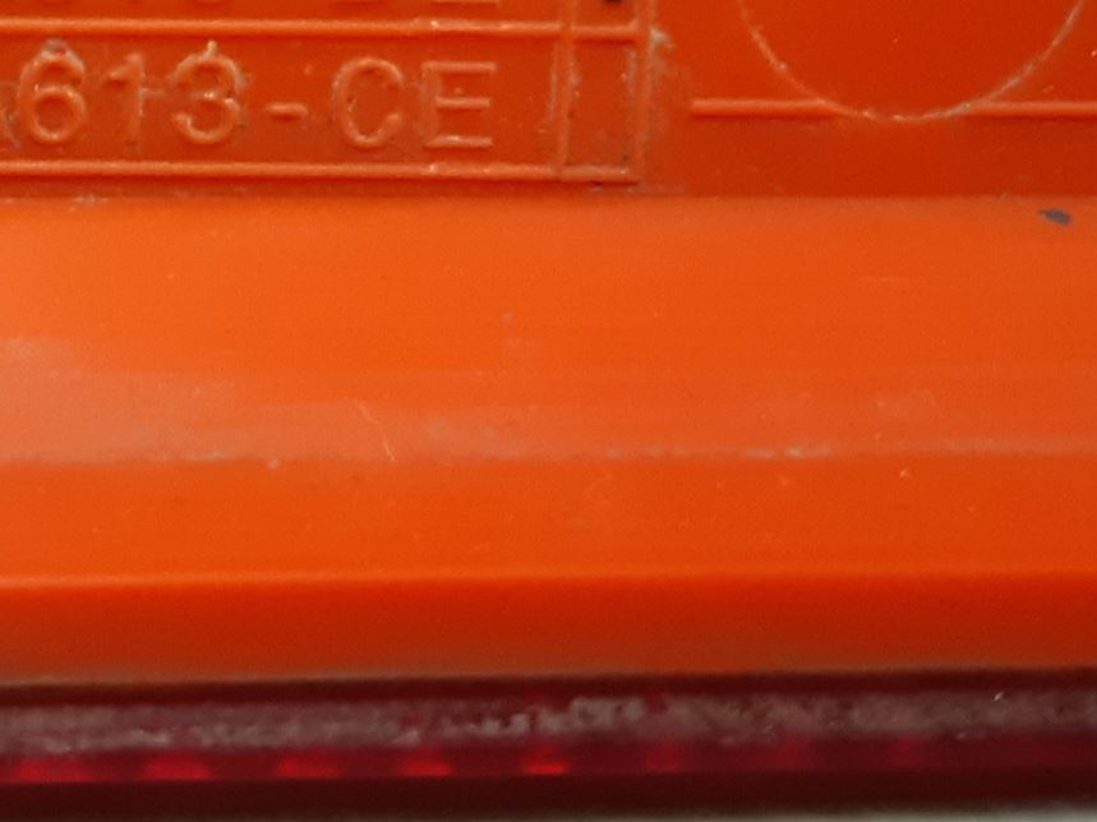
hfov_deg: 29.1
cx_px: -10
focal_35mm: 62
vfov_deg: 22.2
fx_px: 1965
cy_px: -112
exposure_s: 1/33
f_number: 1.7
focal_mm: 3.93
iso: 250
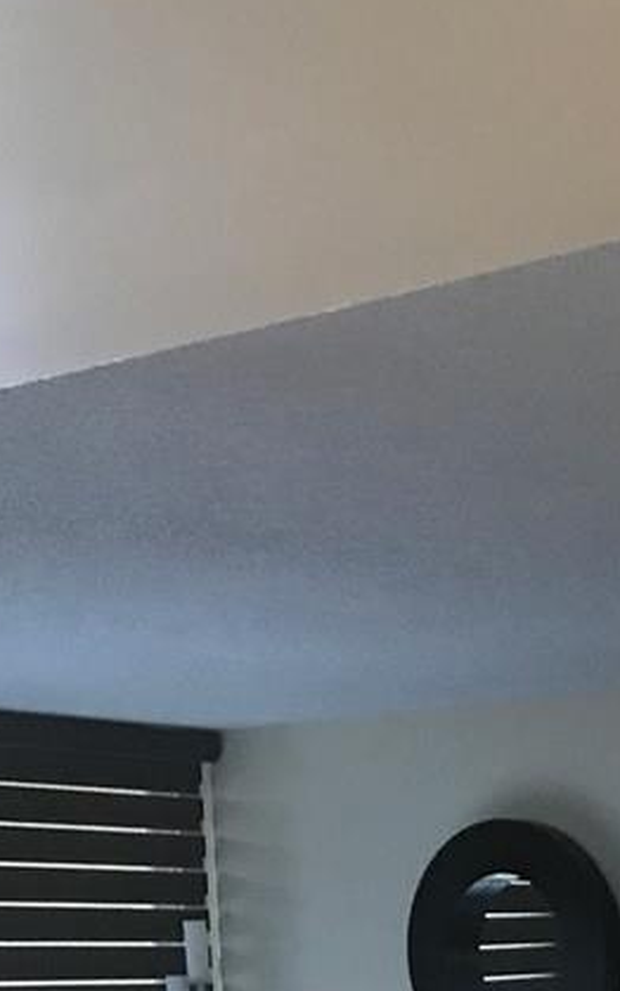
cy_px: 1277
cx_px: 951
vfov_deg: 22.0
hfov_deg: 14.3
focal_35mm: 85
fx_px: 2297
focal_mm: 3.99
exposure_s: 1/15
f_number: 1.8
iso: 80
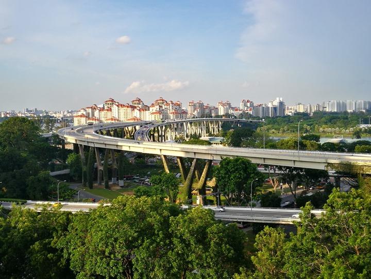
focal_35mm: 41
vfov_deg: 35.1
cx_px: 186
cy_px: 140
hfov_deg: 45.8
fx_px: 439
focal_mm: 4.5
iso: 50
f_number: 2.2
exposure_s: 1/140
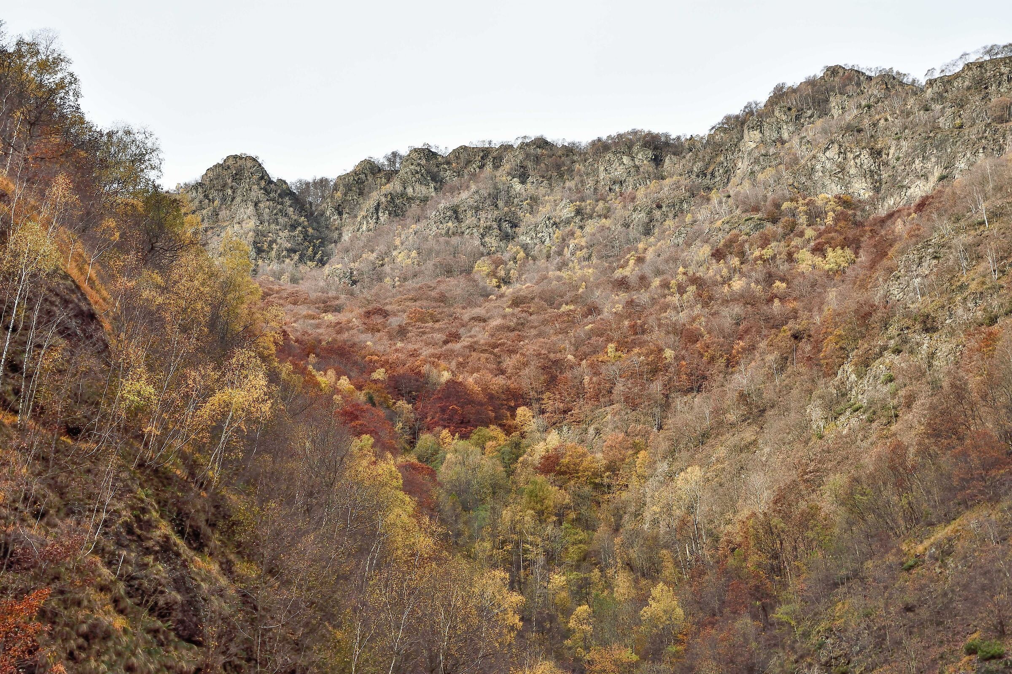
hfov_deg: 30.5
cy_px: 337
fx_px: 1855
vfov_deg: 20.6
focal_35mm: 66
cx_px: 506
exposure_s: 1/40
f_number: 9
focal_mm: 44
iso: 200
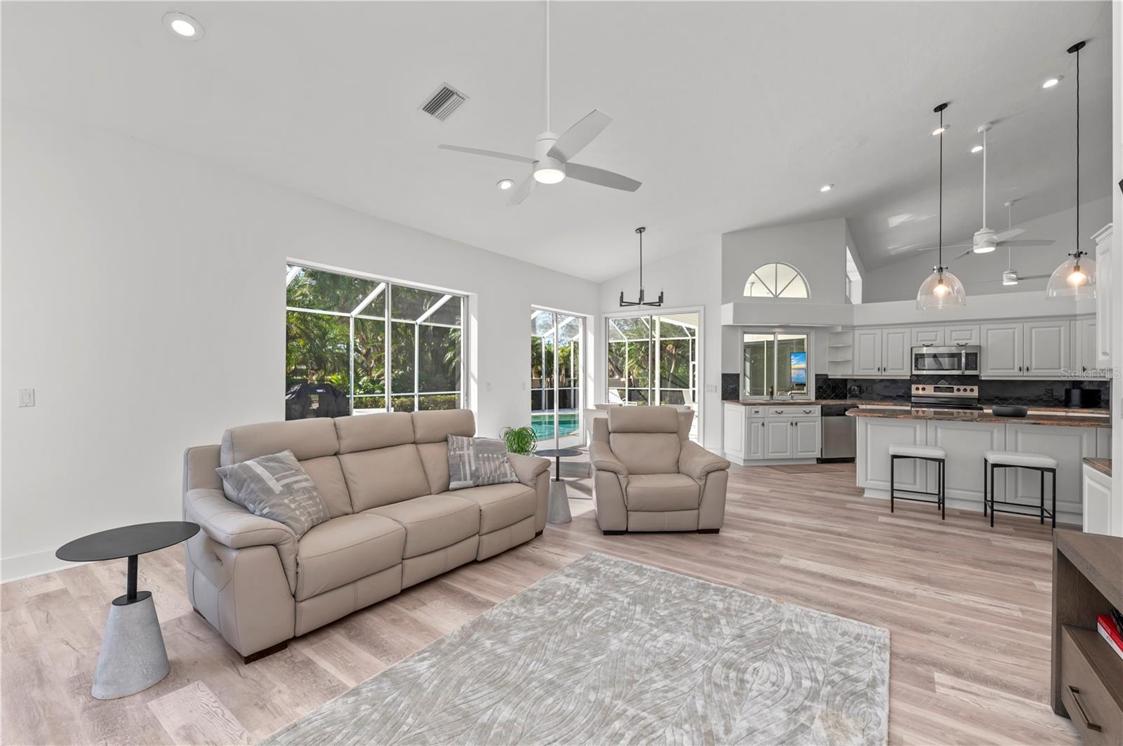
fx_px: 467
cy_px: 373
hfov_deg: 100.5
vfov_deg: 77.2
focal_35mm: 15
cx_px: 562
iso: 200
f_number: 9
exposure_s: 1/40
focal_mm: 15
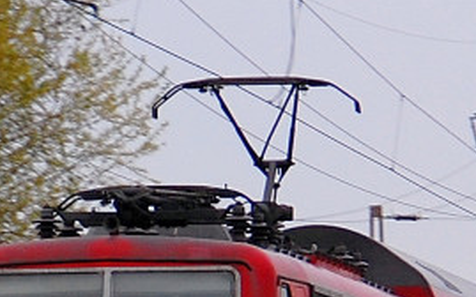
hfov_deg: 3.6
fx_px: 7574
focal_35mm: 584
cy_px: 335
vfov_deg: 2.2
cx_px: 306
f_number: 6.3
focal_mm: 100
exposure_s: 1/160
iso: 400
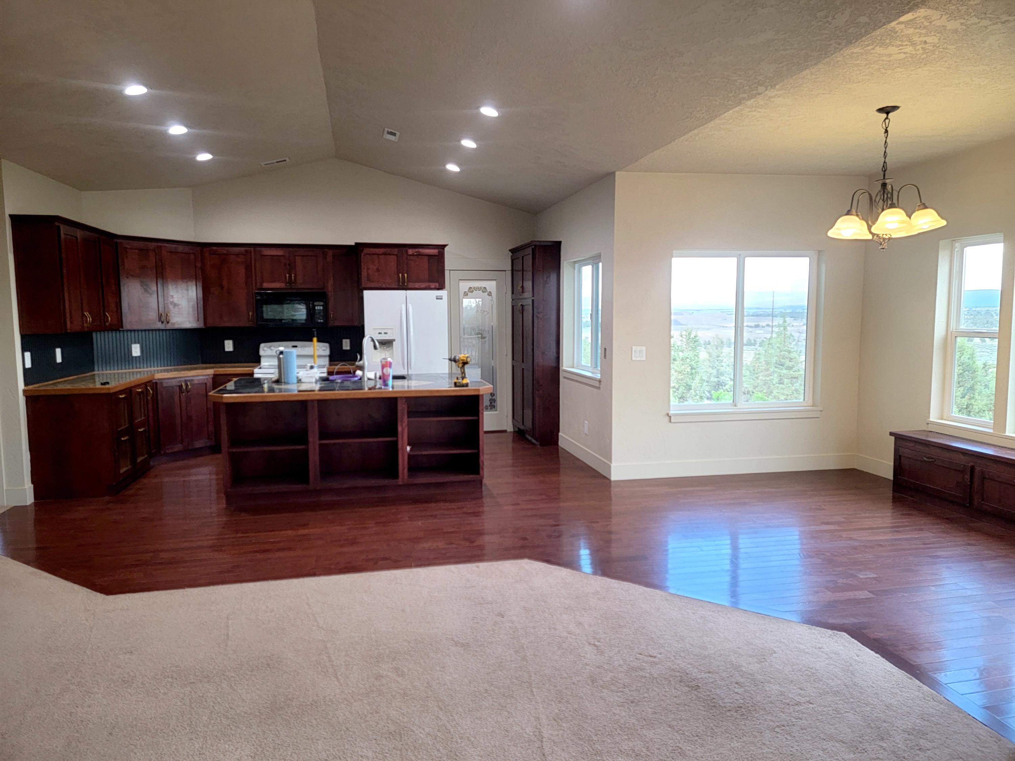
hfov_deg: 71.6
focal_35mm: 24
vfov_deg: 56.8
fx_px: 704
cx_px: 508
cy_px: 380
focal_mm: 6.7
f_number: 1.8
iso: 160
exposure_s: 1/119
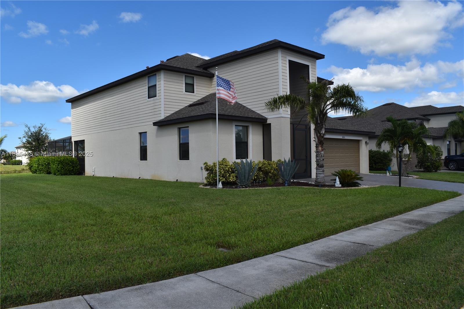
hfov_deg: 67.4
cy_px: 154
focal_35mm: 27
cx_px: 232
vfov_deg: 47.9
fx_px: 348
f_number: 10
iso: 200
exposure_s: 1/400
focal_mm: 18
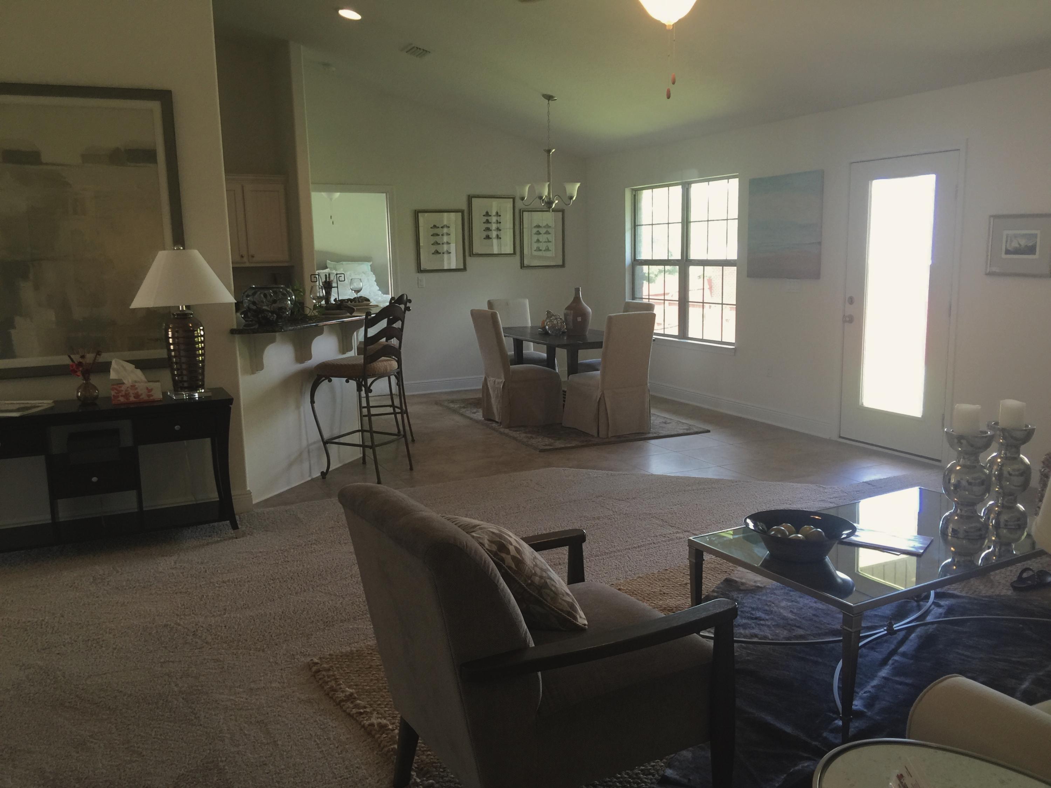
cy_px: 394
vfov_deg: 48.2
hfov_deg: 61.7
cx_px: 526
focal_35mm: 29
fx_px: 880
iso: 40
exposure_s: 1/30
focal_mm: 4.15
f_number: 2.2
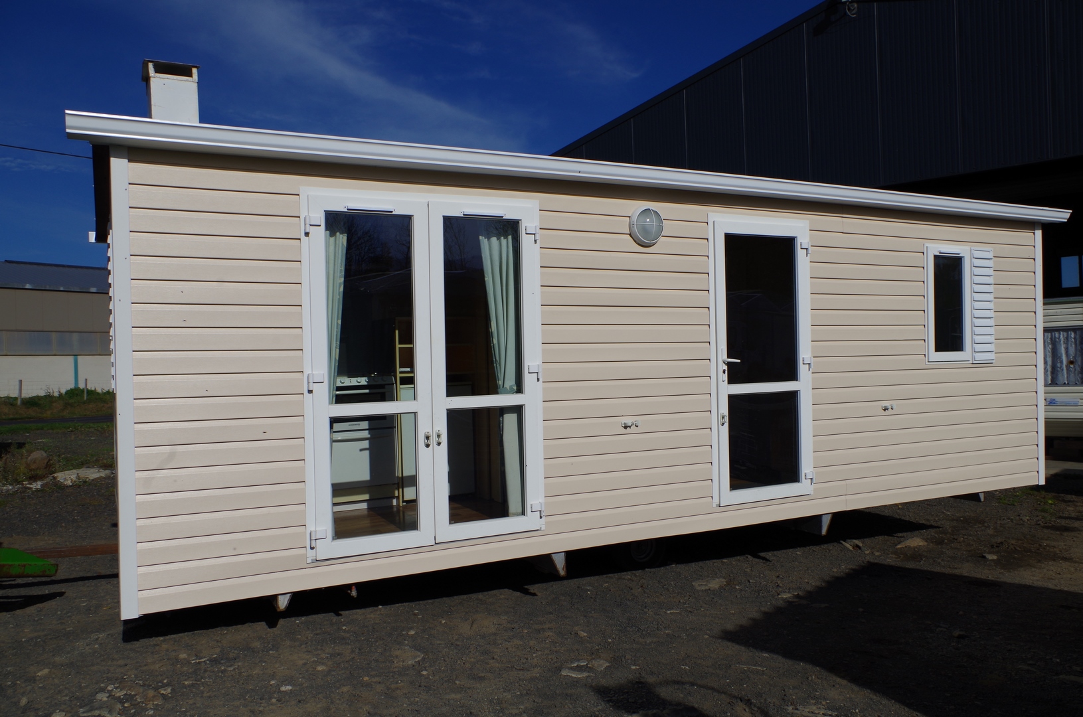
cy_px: 358
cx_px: 542
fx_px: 811
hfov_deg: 67.5
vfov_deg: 47.7
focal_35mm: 27
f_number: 11
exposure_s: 1/500
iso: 100
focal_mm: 18
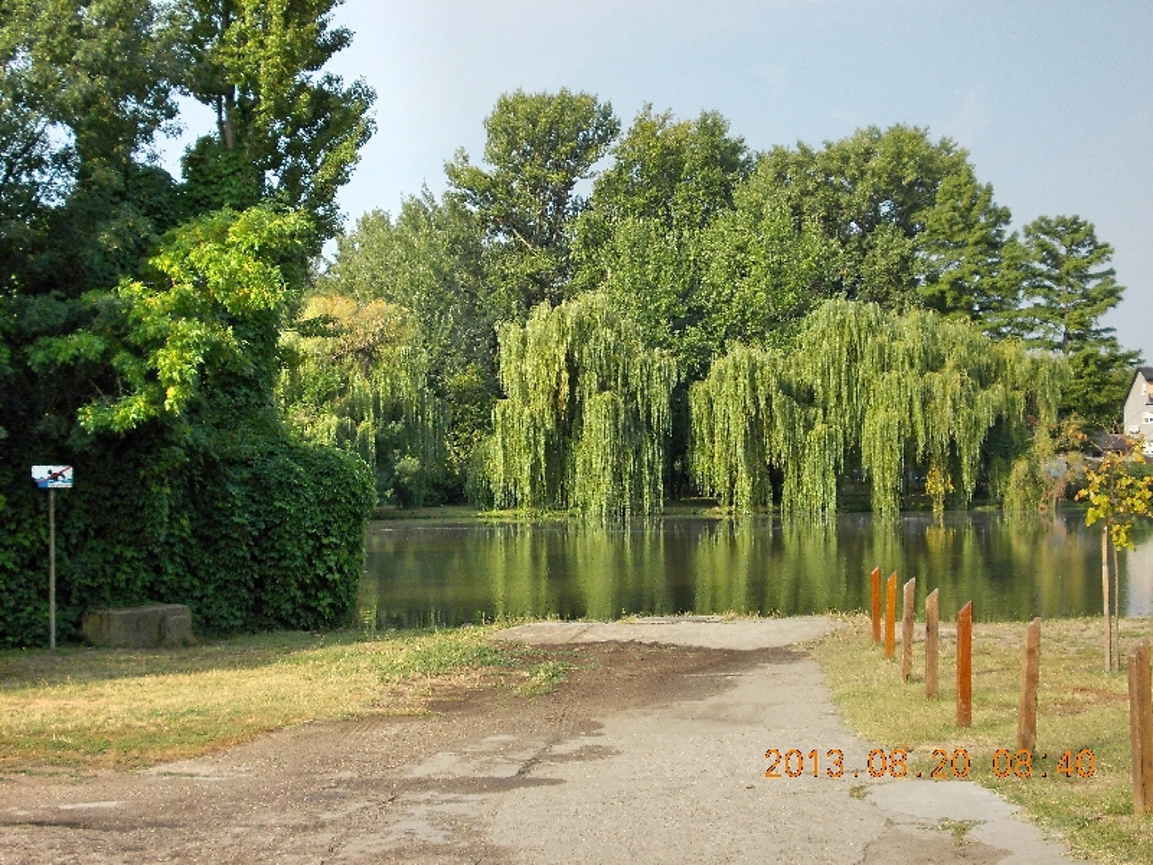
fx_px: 1699
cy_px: 432
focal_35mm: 51
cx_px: 576
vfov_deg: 28.6
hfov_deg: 37.5
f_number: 3.6
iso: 80
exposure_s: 1/400
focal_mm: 7.2
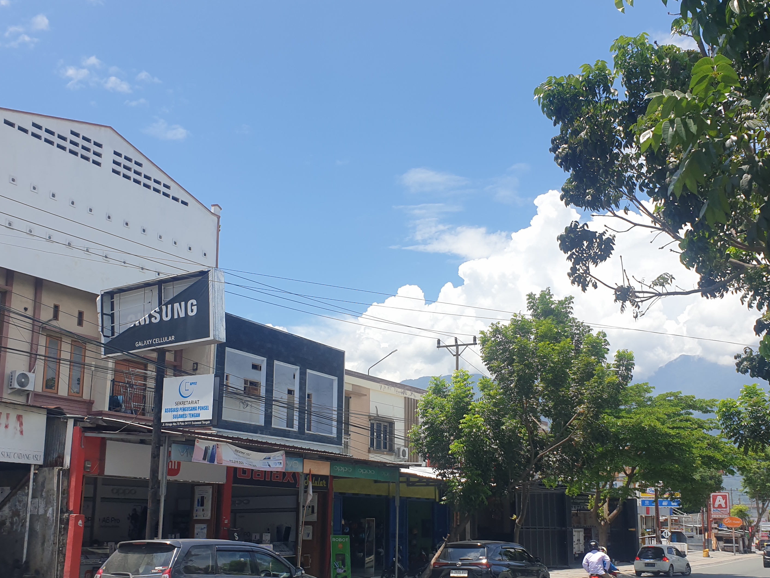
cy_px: 391
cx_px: 407
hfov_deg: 50.1
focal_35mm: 37
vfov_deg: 38.2
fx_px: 823
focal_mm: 4.3
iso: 50
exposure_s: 1/1779
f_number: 2.4
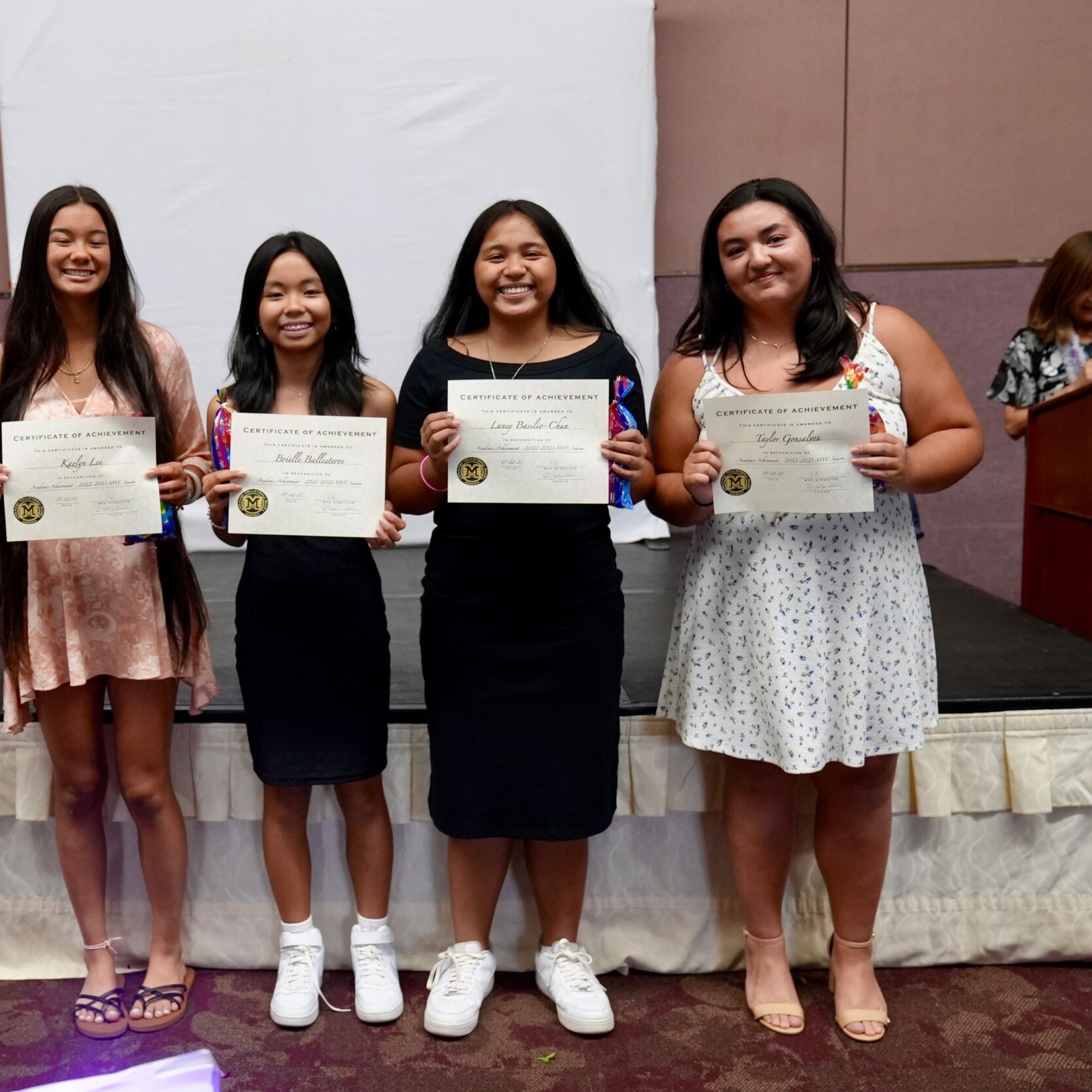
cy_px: 538
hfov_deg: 41.9
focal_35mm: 39
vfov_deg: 42.8
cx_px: 314
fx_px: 1392
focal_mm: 30
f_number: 4
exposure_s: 1/160
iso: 5000
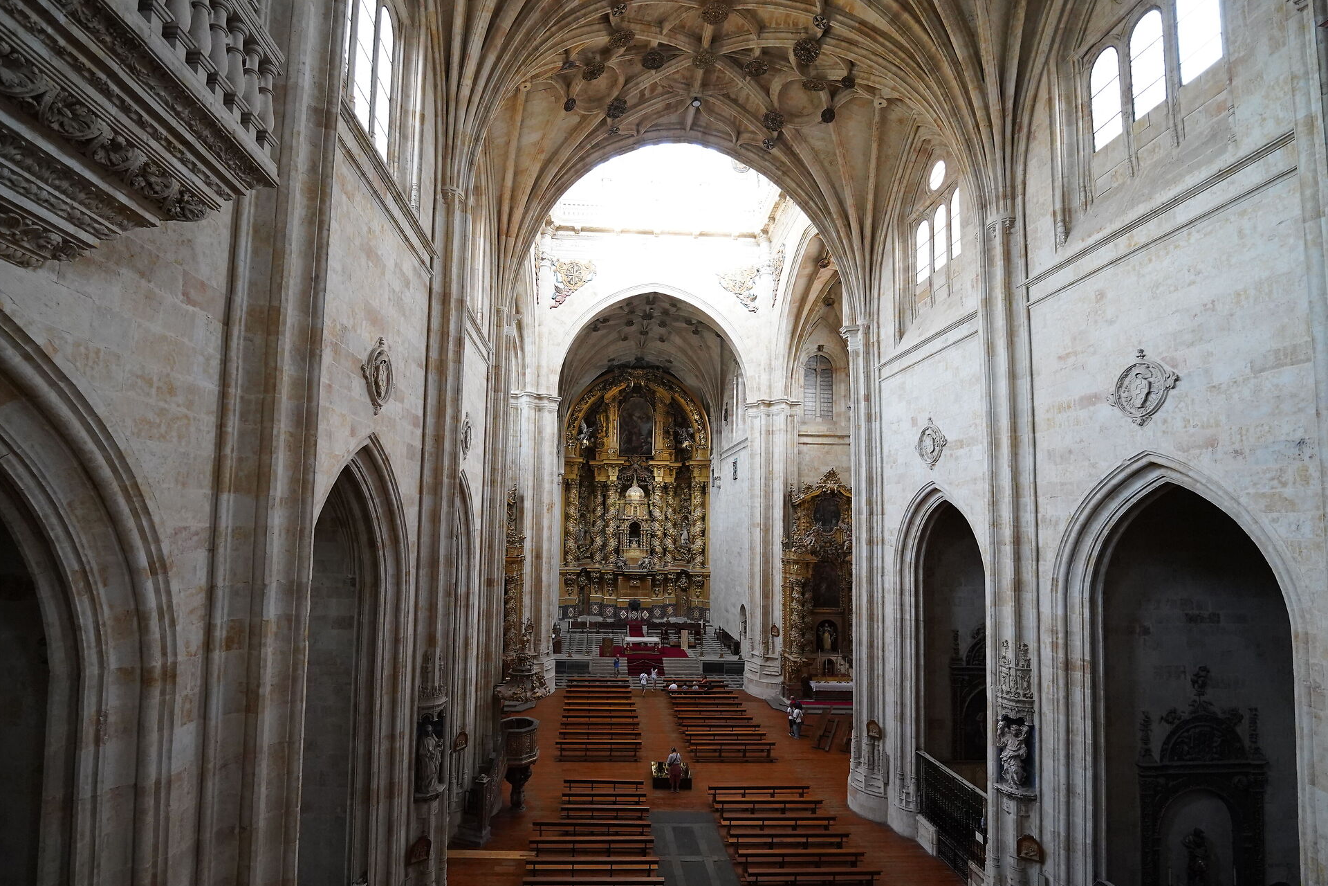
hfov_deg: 100.2
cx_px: 613
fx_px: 553
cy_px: 491
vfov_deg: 77.1
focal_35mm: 15
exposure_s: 1/160
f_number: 4
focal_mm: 12
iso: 5000
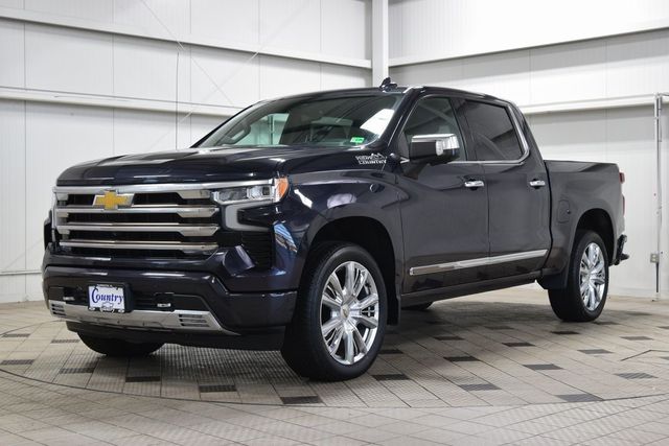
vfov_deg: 25.1
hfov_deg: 36.9
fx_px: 1004
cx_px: 334
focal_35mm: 54
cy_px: 223
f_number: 6.3
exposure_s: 1/15
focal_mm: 36
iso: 500
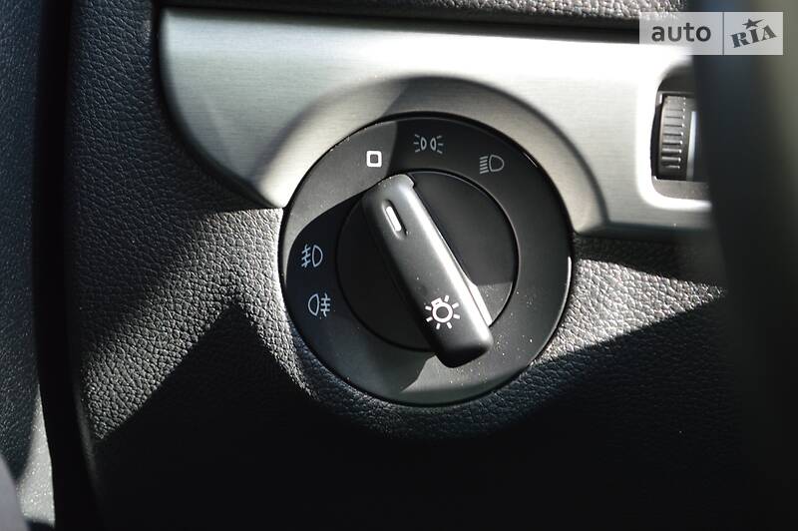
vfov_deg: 16.5
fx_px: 1827
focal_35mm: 82
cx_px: 399
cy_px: 266
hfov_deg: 24.6
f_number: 5.6
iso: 450
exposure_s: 1/60
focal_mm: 55
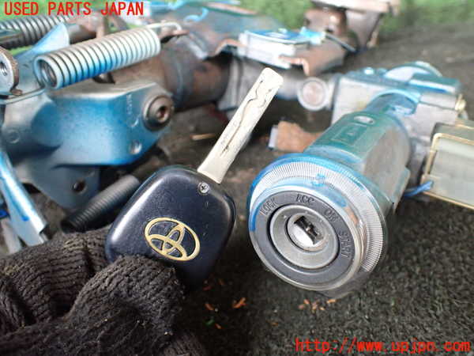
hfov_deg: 60.0
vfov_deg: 46.8
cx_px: 237
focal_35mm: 30
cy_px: 178
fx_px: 411
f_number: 2.3
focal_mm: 5.4
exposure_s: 1/125
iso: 500
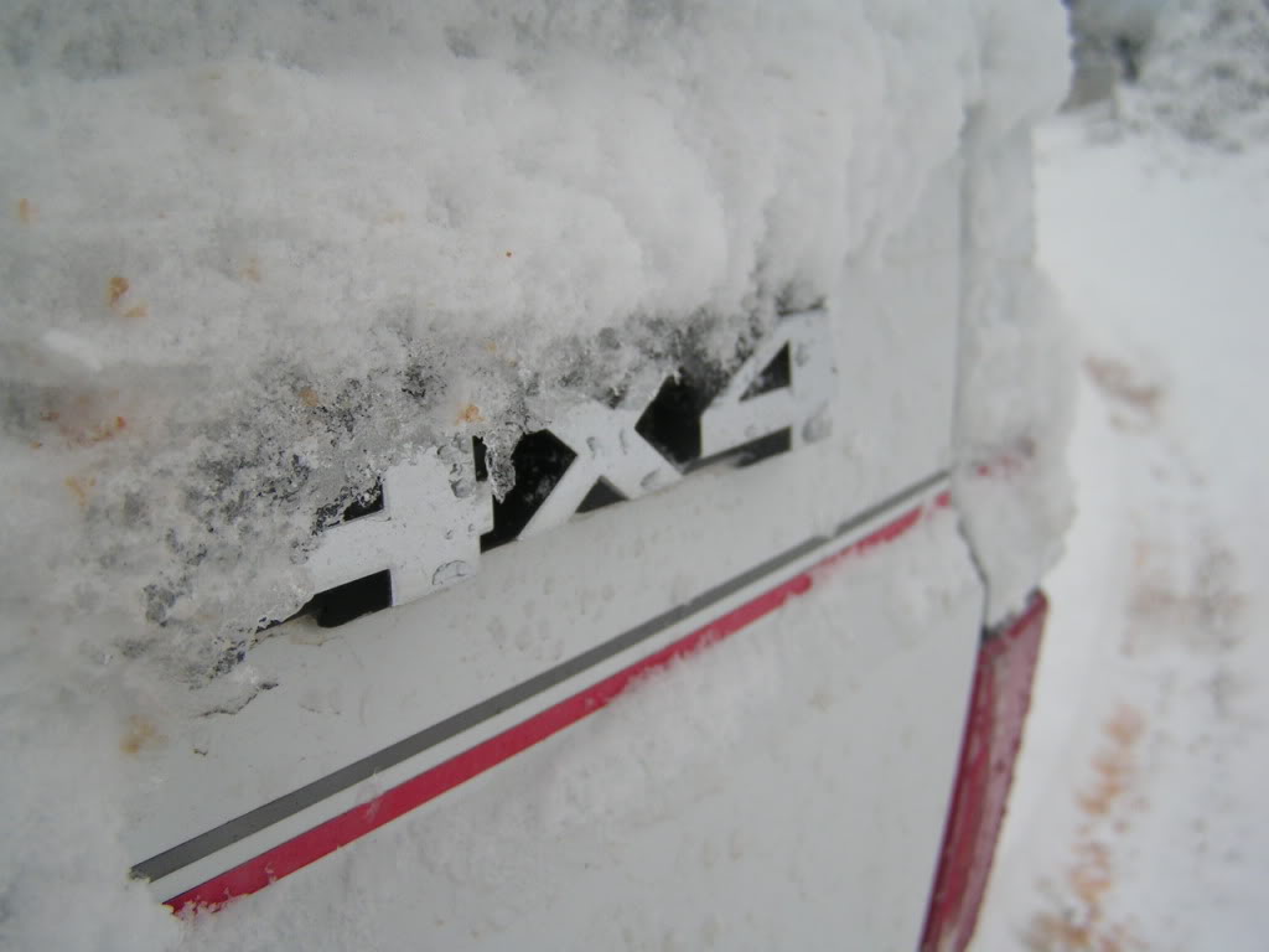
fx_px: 1393
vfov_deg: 37.7
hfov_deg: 49.0
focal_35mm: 38
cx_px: 634
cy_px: 476
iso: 50
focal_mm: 6.3
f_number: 2.8
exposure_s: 1/320
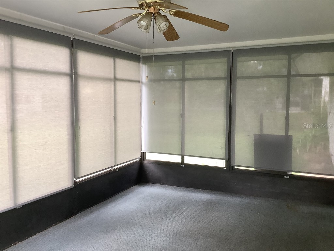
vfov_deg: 45.4
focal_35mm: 31
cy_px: 126
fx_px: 299
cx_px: 167
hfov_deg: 58.4
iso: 125
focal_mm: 3.3
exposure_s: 1/50
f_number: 2.4
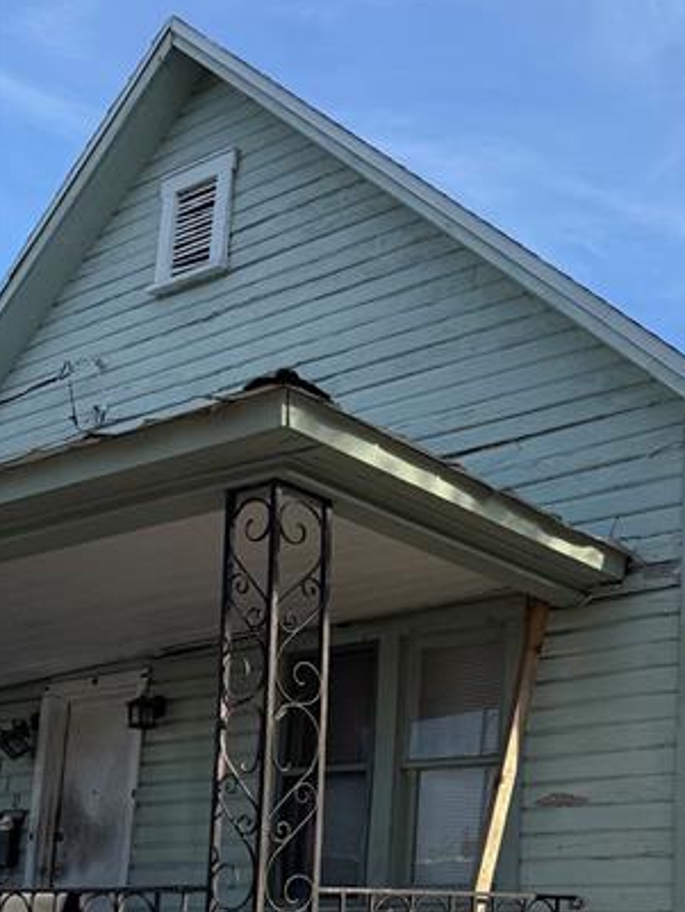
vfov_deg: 39.3
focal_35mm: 46
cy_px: 753
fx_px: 1213
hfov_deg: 29.9
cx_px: 646
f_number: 1.78
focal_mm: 6.76
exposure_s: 1/3145
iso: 80
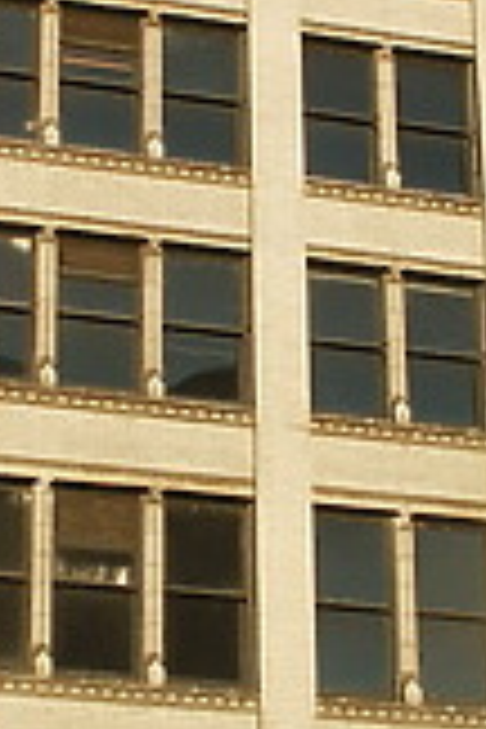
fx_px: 2734
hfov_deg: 10.1
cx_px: 117
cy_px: 225
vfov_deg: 15.2
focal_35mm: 135
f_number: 6.7
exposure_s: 1/250
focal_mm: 7.18
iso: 64
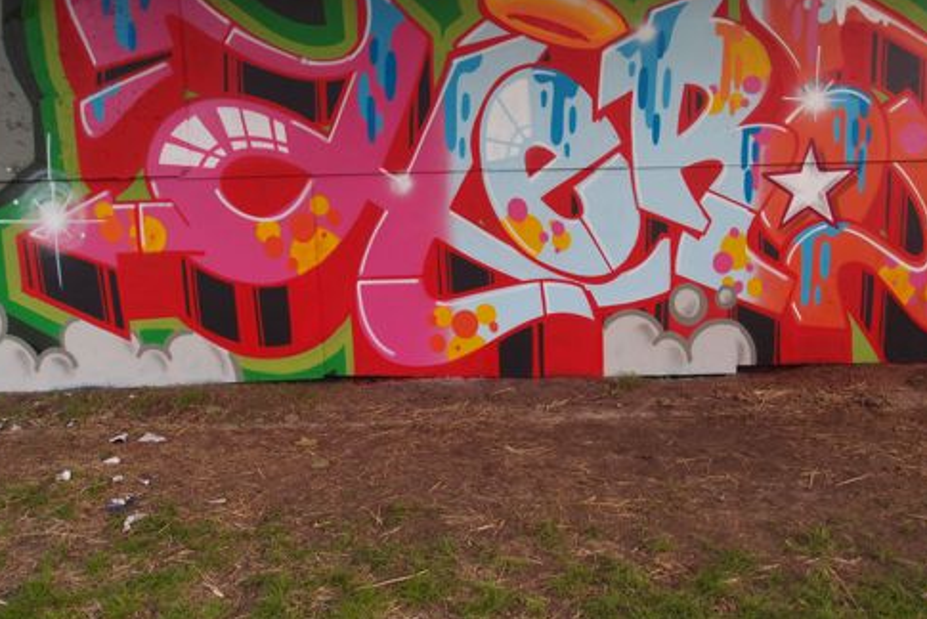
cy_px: 267
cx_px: 453
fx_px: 773
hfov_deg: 61.9
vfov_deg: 43.6
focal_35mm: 30
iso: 100
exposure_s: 1/80
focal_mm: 6
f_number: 2.2
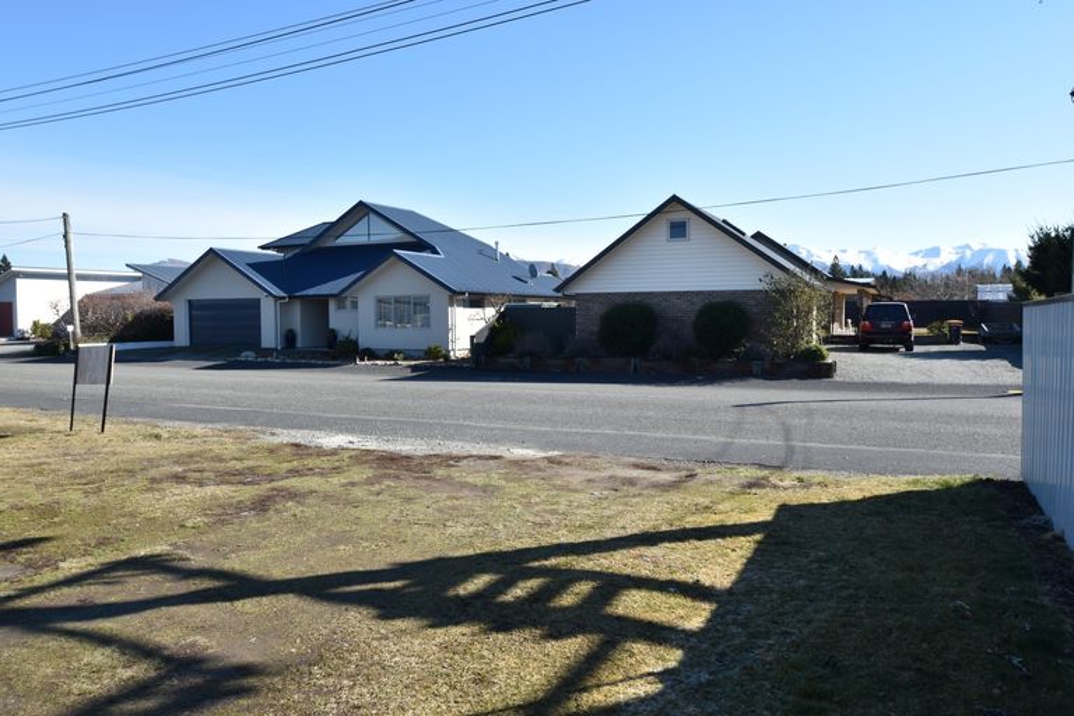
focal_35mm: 26
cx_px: 537
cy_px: 358
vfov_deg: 50.4
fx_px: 761
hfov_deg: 70.4
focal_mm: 17
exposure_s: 1/400
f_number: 10
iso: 200
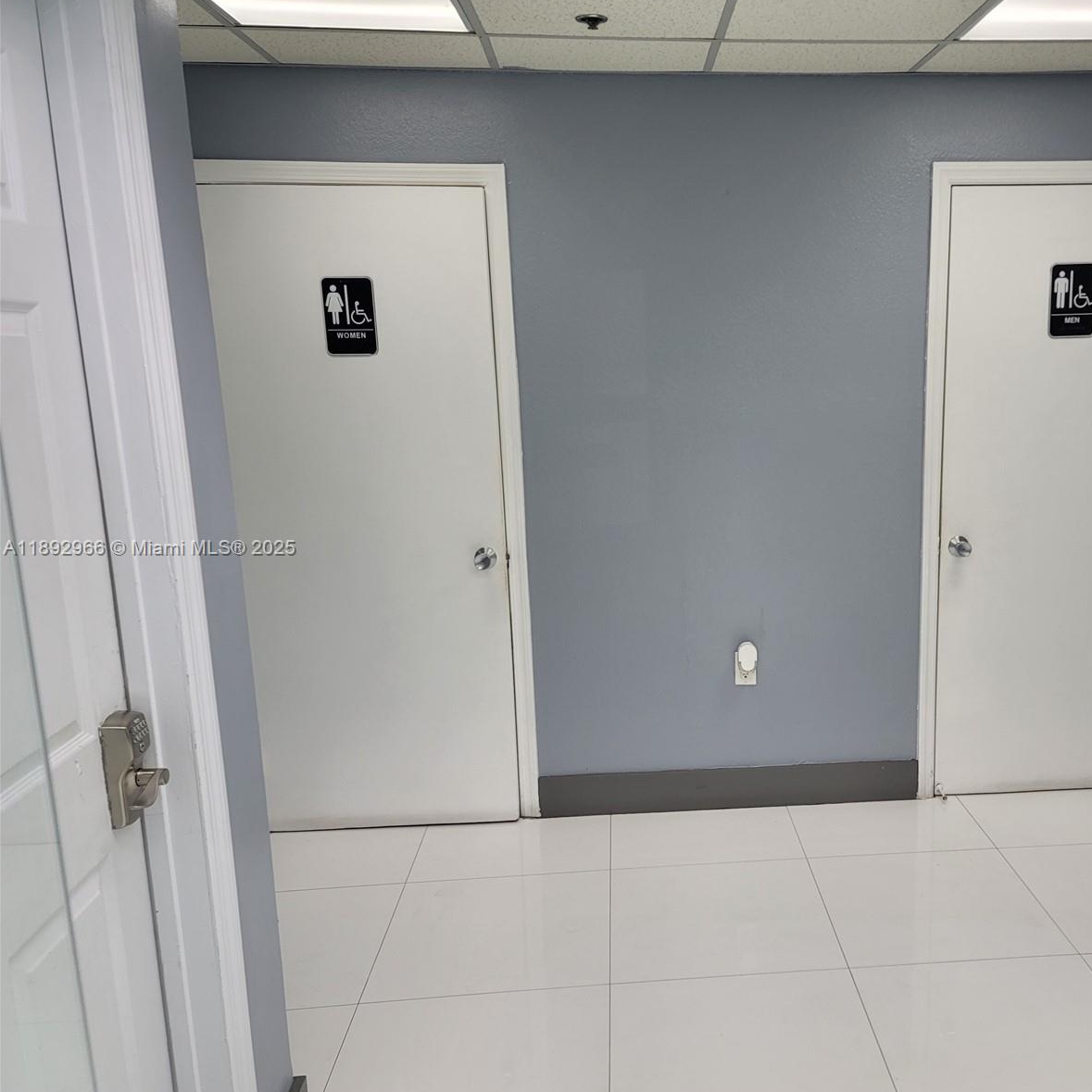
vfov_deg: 54.0
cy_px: 549
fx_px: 1071
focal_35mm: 30
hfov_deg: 52.8
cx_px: 740
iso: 125
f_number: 1.8
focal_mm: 7
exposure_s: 1/120
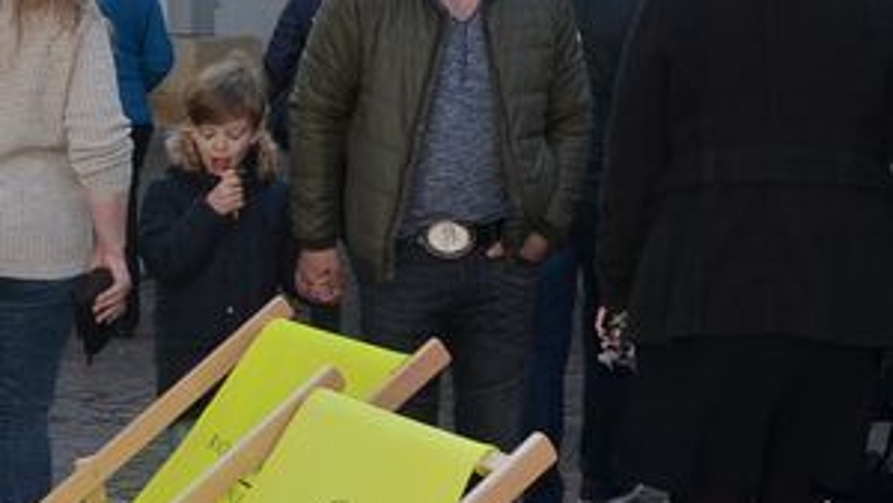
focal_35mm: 94
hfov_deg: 21.5
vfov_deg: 12.9
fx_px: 2227
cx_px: -83
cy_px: 173
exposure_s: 1/200
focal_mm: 18
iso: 100
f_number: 6.3
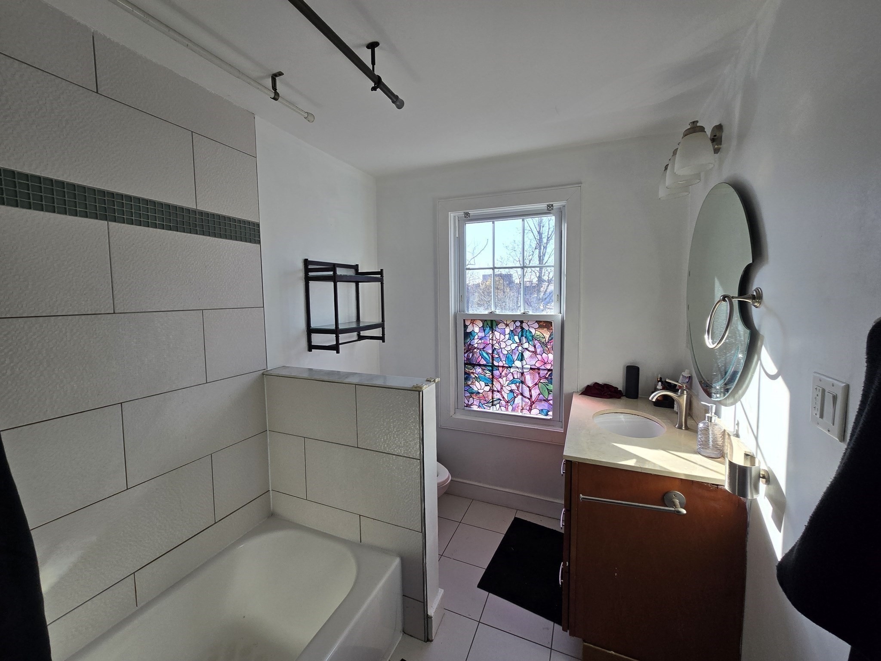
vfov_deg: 89.9
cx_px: 440
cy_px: 330
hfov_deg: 106.2
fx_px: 331
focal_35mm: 13
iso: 50
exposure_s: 1/247
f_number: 2.2
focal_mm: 2.2
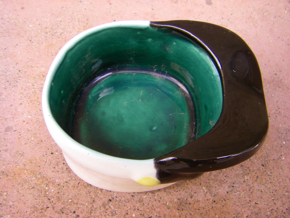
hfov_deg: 49.0
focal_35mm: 38
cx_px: 145
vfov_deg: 37.7
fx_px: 318
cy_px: 109
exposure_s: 1/50
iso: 125
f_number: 3.5
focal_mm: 6.3
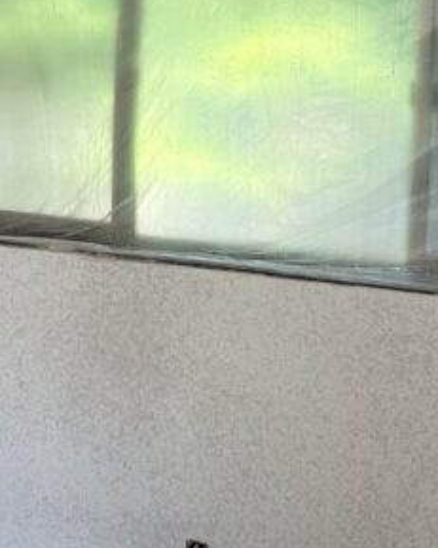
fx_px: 1459
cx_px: 61
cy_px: 110
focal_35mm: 90
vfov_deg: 21.0
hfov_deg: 16.9
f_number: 1.6
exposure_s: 1/121
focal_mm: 5.96
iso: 32
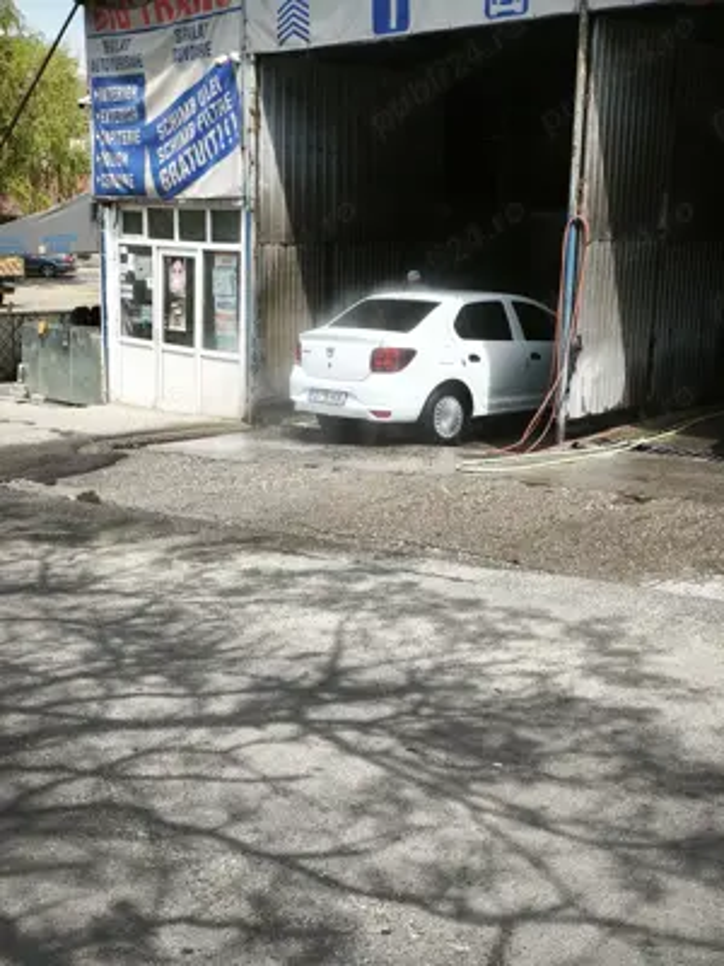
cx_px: 362
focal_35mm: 50
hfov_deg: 29.1
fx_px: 1394
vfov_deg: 38.2
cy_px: 483
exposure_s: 1/299
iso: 50
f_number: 1.9
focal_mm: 7.1
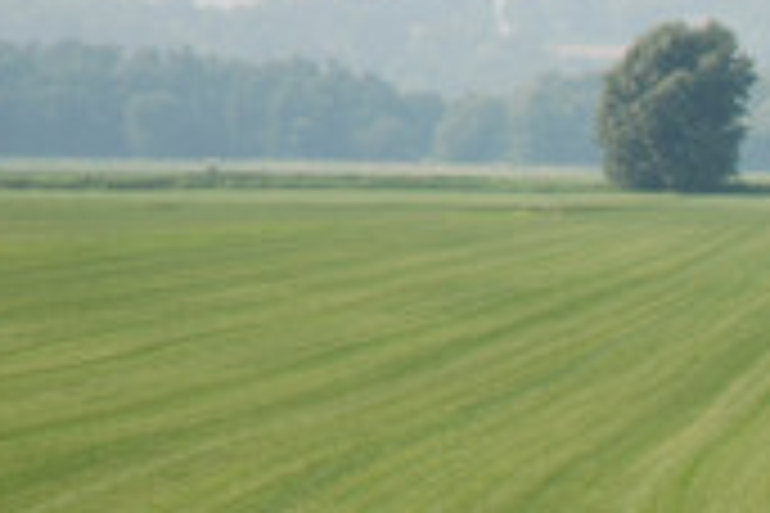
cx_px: 1234
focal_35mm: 393
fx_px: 8405
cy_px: 828
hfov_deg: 5.2
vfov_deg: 3.5
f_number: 5.6
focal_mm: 70
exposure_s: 1/500
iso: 160
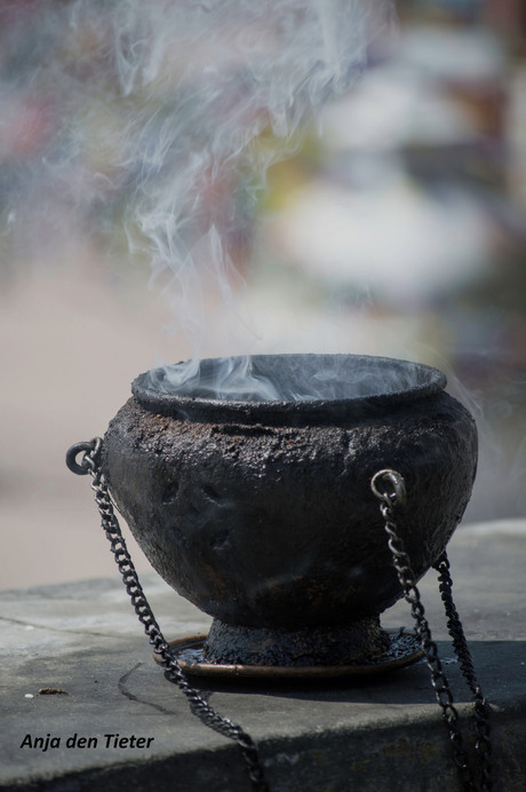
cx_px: 263
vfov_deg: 9.5
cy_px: 396
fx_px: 4776
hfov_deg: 6.3
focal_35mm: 218
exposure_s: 1/500
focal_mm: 145
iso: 100
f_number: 5
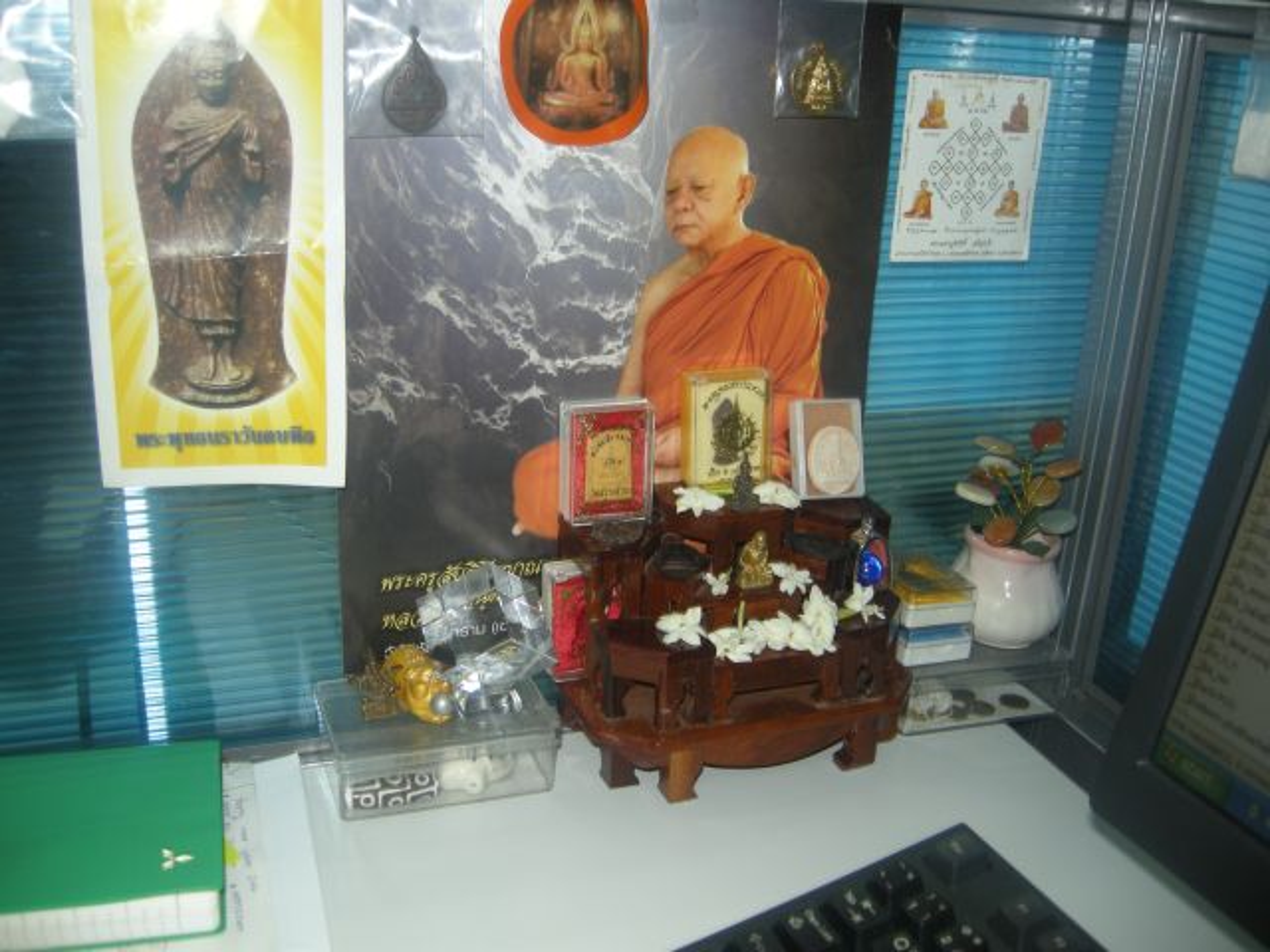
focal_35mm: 35
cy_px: 476
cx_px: 635
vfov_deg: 40.7
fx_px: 1284
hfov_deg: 52.6
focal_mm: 7.5
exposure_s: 1/31.8
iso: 64
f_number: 2.7
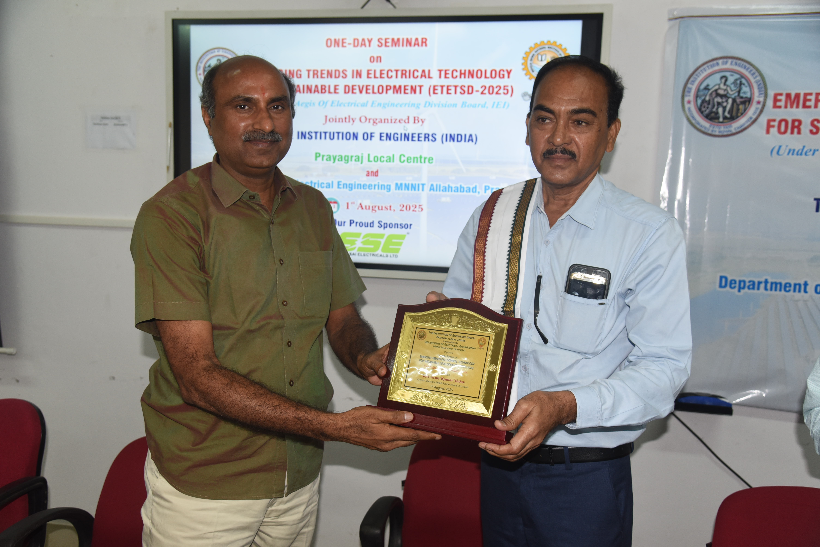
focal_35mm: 35
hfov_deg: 54.4
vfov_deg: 37.9
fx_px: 797
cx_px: 410
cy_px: 274
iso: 800
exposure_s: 1/100
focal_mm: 35
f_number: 4.5
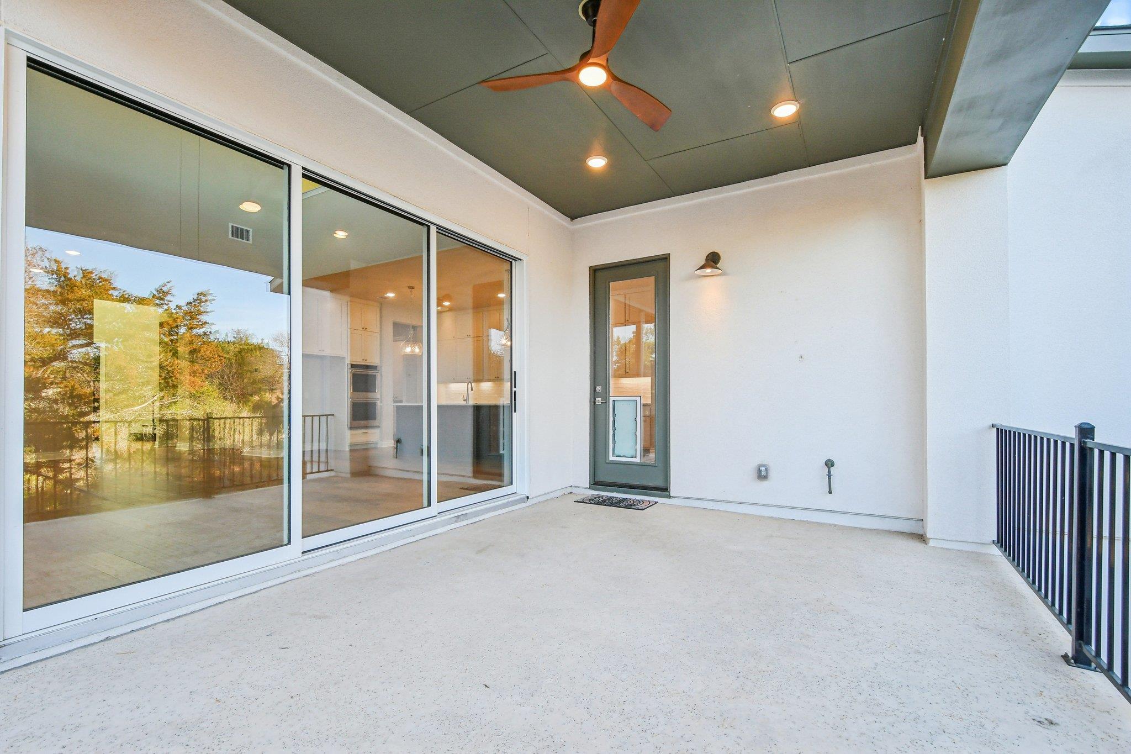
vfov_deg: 77.3
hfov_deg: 100.4
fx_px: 471
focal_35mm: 15
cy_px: 377
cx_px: 566
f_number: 8
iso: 400
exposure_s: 1/60
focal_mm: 10
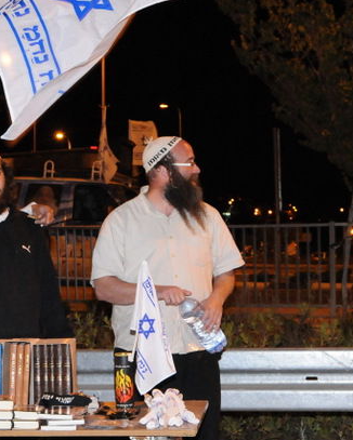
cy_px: 227
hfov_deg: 16.7
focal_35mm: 92
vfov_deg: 20.8
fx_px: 1201
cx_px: 153
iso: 2500
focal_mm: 26
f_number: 4.5
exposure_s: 1/40
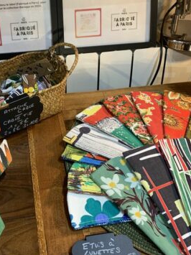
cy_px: 101
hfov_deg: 32.4
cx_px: 55
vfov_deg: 42.7
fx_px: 324
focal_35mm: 44
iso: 160
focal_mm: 4.25
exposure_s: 1/50
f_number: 1.8
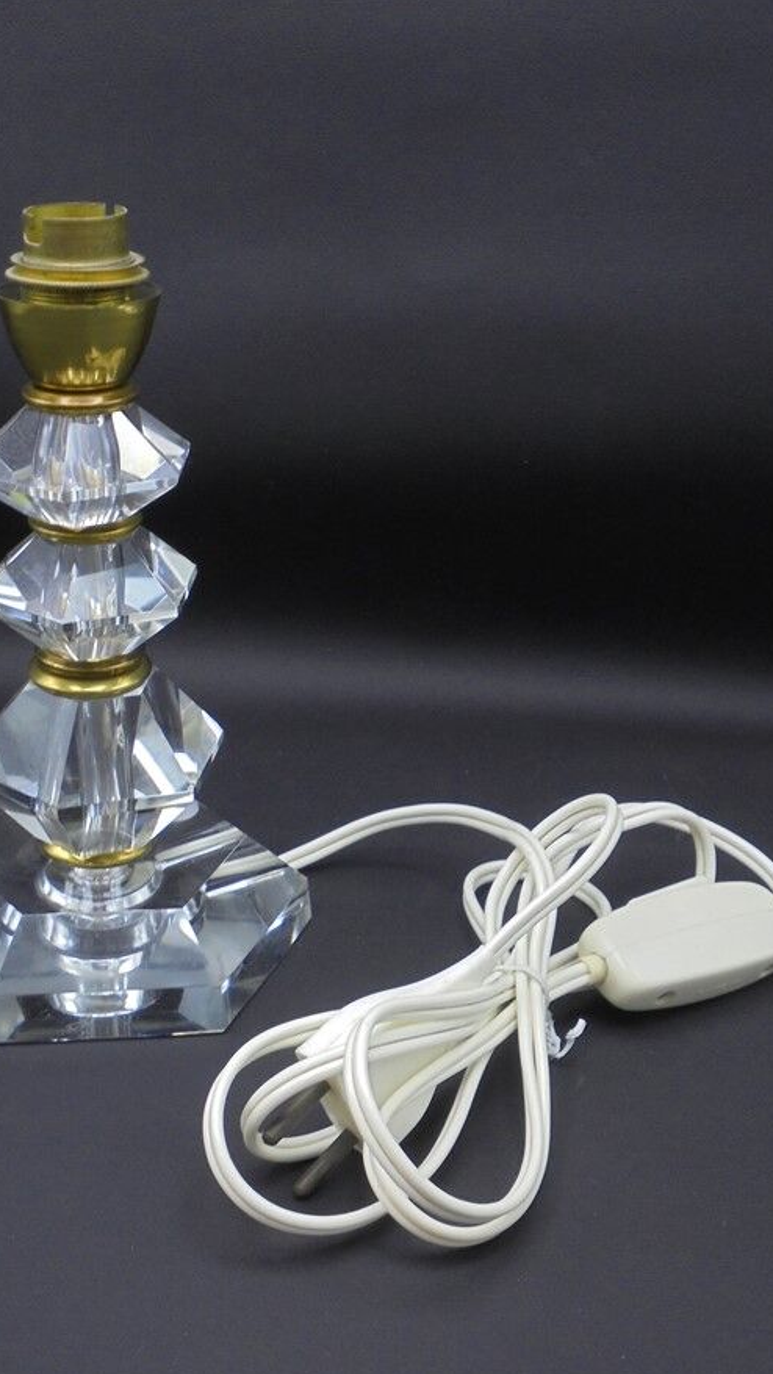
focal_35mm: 48
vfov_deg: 42.9
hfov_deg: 24.9
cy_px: 698
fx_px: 1749
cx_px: 295
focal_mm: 7.8
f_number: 4.5
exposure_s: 1/30
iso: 200
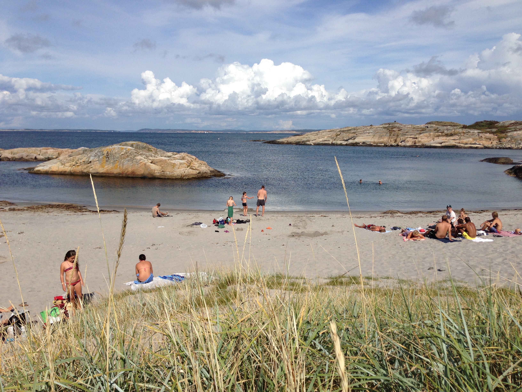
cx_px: 261
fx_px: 498
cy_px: 196
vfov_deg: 42.9
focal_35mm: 33
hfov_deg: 55.4
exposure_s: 1/3195
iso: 50
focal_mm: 4.13
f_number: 2.4
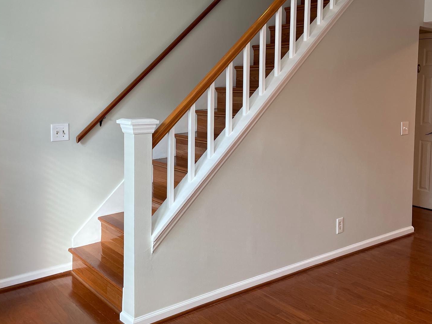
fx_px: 462
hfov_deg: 50.1
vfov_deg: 38.4
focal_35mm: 37
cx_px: 227
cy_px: 122
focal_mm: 4.2
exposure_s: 1/120
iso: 80
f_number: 1.6
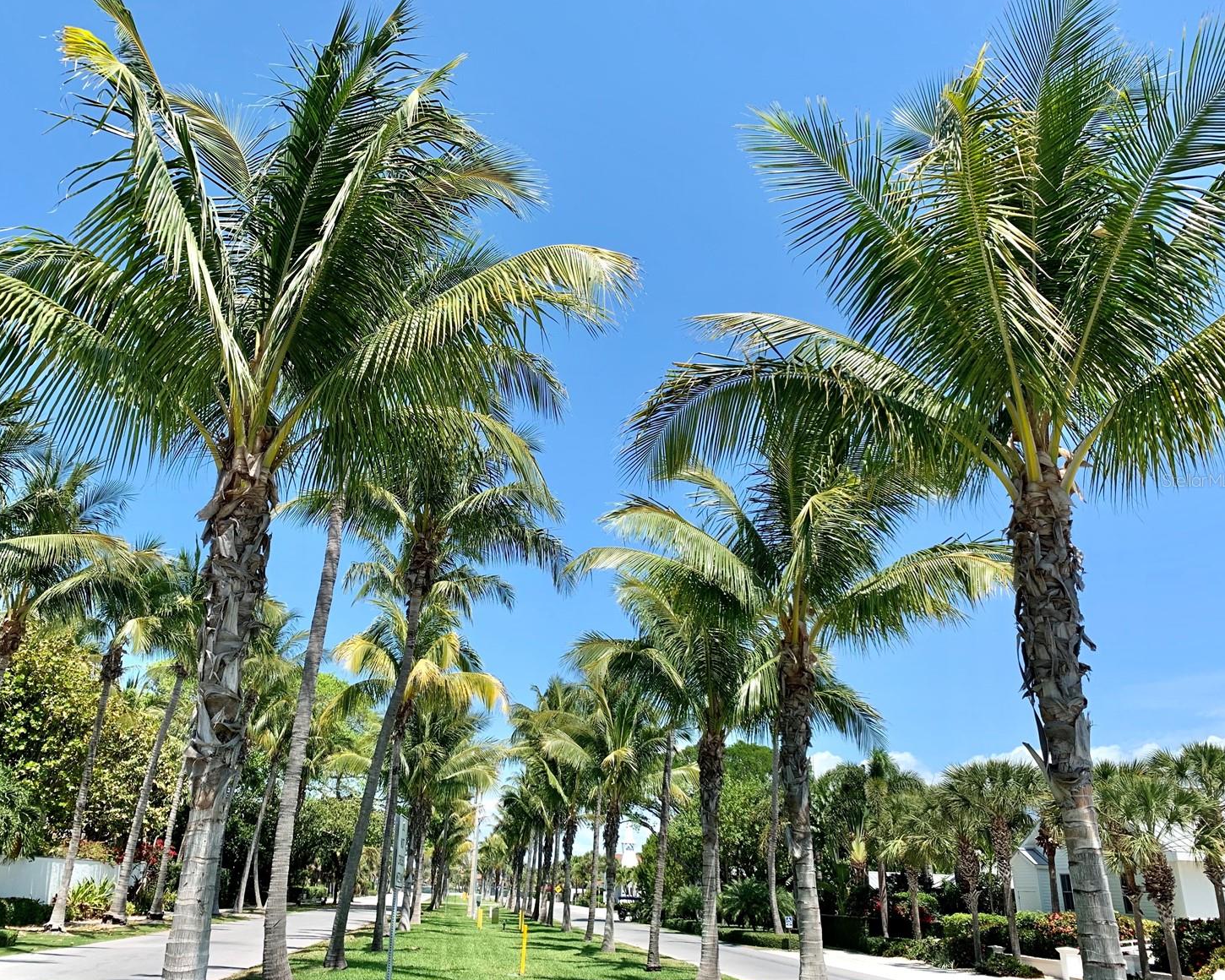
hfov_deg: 62.1
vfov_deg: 51.5
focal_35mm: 28
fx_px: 1015
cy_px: 480
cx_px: 566
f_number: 1.8
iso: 25
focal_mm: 4.25
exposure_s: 1/1661
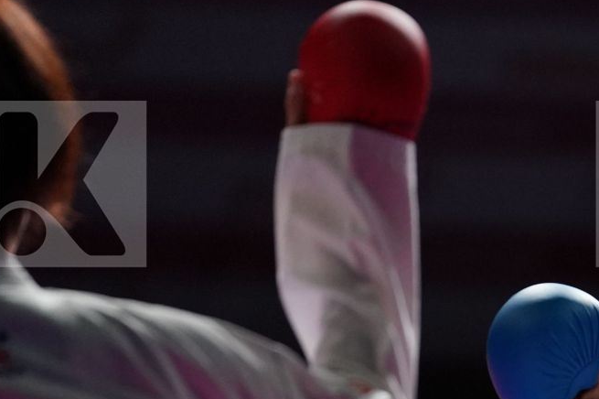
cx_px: 681
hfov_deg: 3.9
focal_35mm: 528
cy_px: 508
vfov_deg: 2.6
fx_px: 8781
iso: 3200
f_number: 2.8
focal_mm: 192
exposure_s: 1/1000
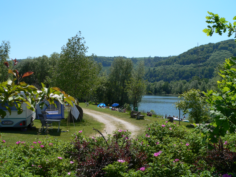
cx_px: 118
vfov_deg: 39.7
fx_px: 245
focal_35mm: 36
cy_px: 88
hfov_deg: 51.4
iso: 80
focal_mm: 6
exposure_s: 1/500
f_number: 4.6
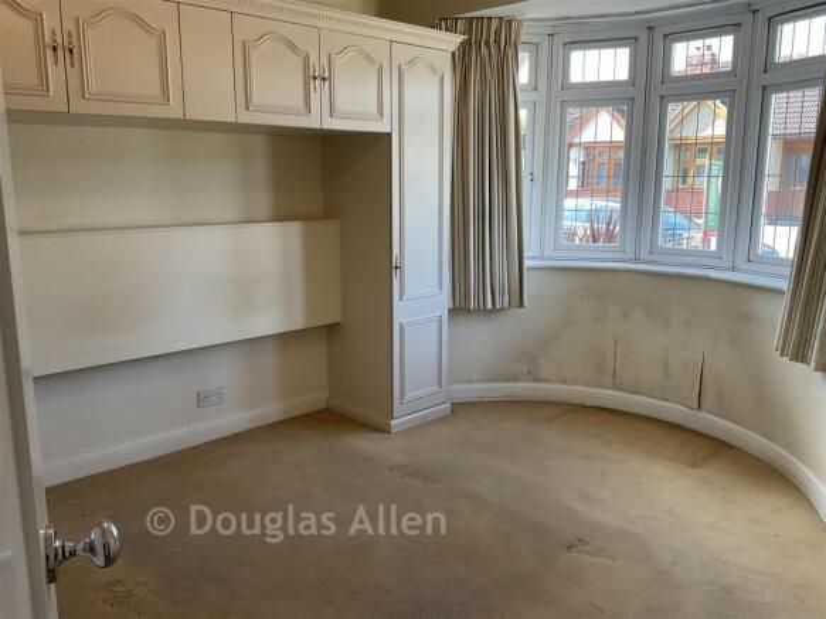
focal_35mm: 29
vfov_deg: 48.2
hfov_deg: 61.7
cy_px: 310
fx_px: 692
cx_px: 413
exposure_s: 1/122
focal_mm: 3
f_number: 1.8
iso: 64
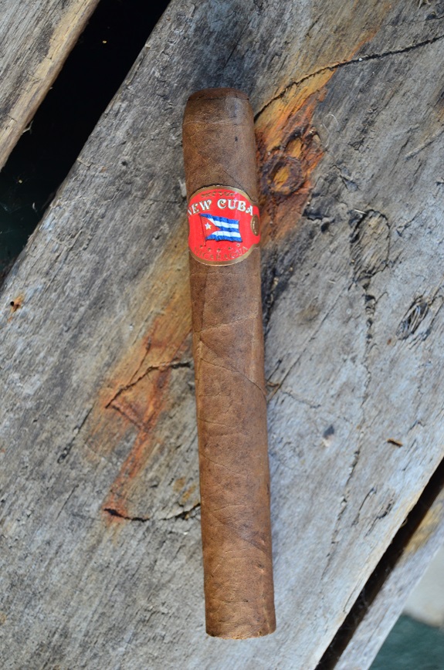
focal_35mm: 78
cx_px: 222
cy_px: 335
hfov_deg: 17.4
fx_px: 1449
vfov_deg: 26.0
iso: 720
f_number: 7.1
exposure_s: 1/30
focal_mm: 52
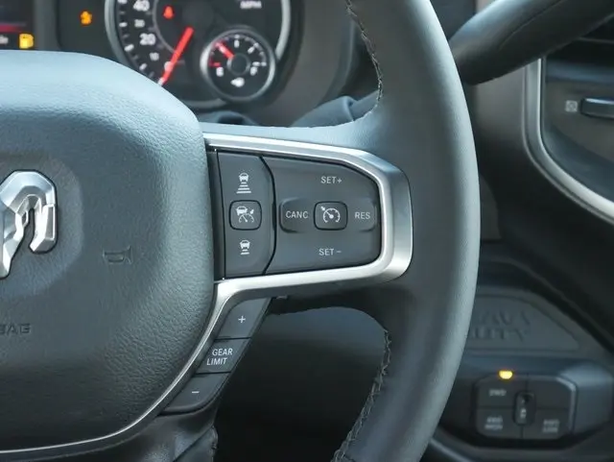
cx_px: 307
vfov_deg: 17.6
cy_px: 231
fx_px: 1491
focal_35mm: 84
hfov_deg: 23.3
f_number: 5.6
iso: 3200
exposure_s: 1/100
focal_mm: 42
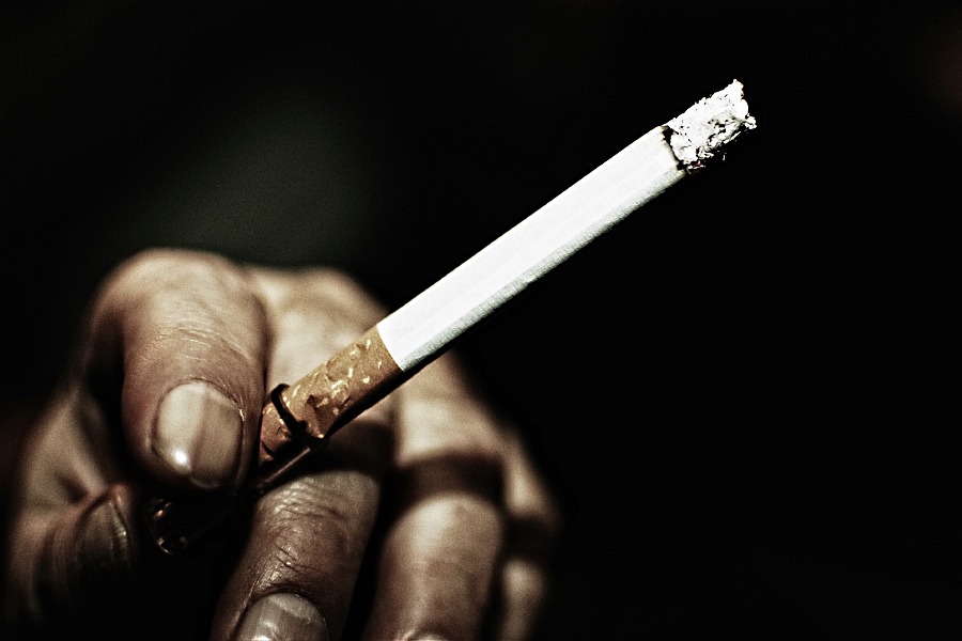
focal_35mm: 52
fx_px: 1403
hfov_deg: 37.9
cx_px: 481
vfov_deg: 25.8
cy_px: 320
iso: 640
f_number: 1.8
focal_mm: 35
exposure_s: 1/60
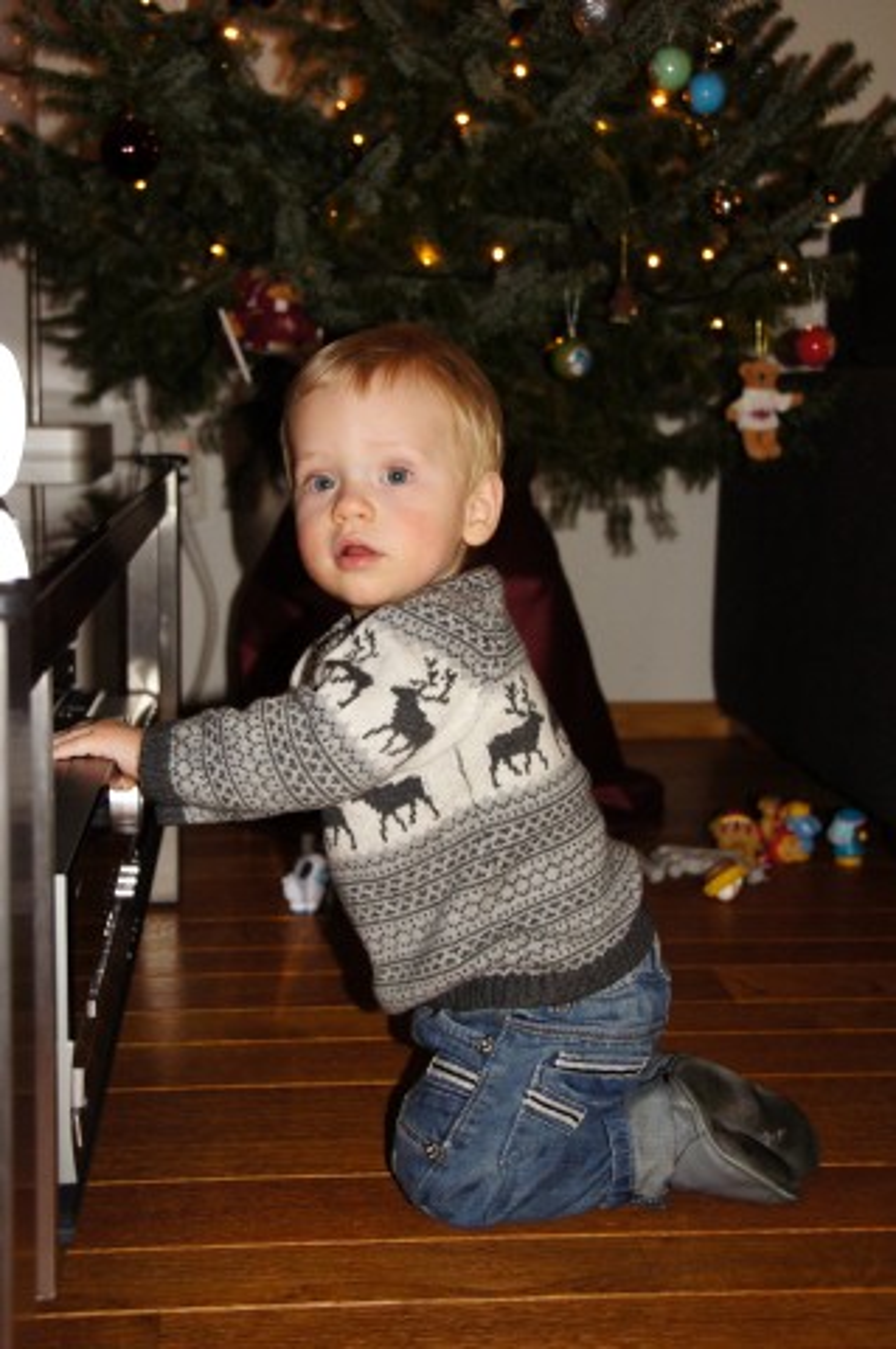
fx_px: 1796
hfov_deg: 28.0
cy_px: 674
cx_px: 448
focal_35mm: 48
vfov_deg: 41.2
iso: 1600
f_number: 4.5
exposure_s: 1/60
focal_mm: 32
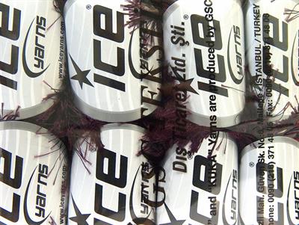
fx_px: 450
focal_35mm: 52
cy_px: 112
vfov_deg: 28.1
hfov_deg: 36.8
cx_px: 150
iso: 200
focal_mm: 10.64
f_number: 2.8
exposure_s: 1/19
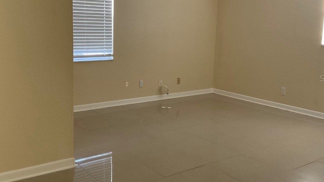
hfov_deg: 49.3
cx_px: 148
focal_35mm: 41
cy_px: 78
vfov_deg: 29.0
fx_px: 352
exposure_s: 1/60
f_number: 1.8
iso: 160
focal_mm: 3
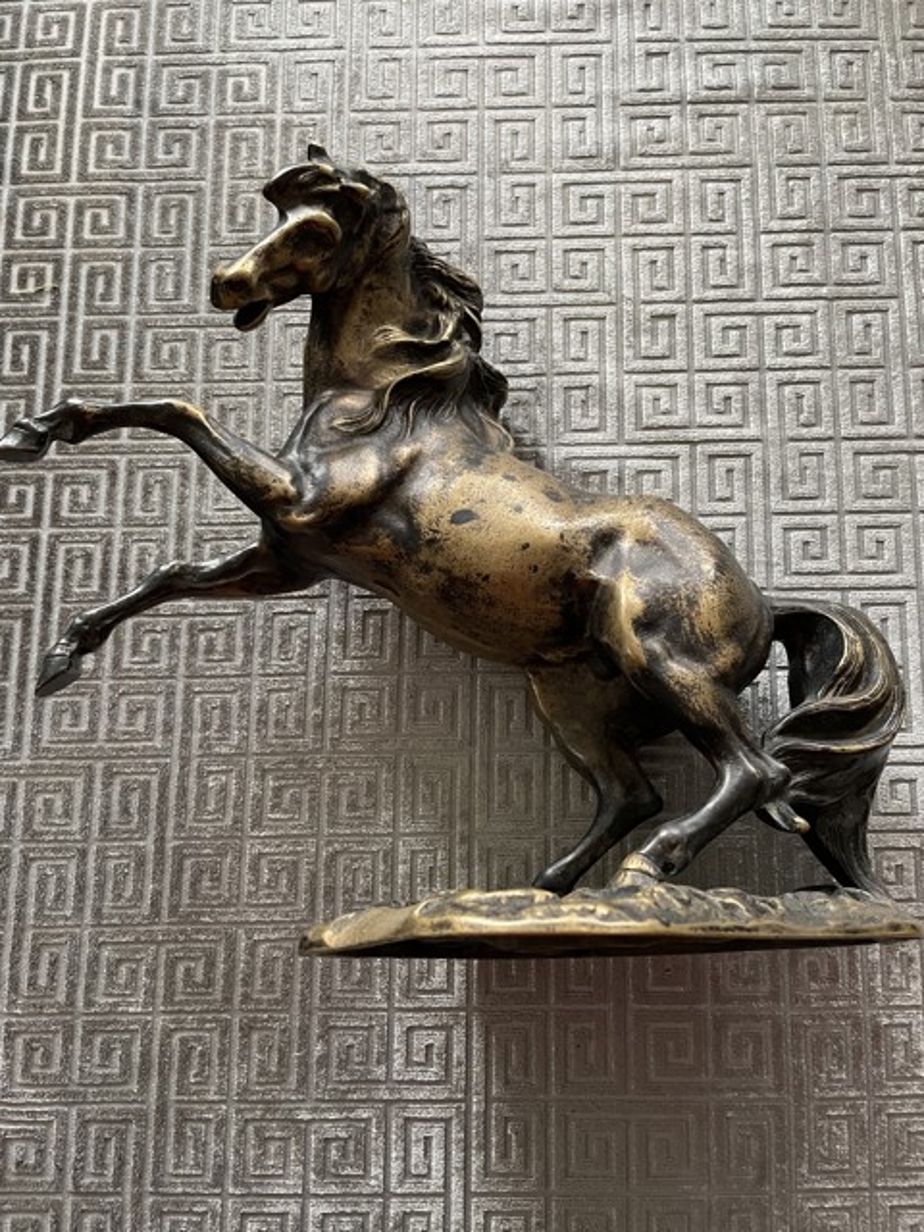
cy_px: 616
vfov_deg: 67.3
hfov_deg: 53.1
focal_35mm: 26
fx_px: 925
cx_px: 462
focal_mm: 4.2
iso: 200
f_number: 1.6
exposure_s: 1/60
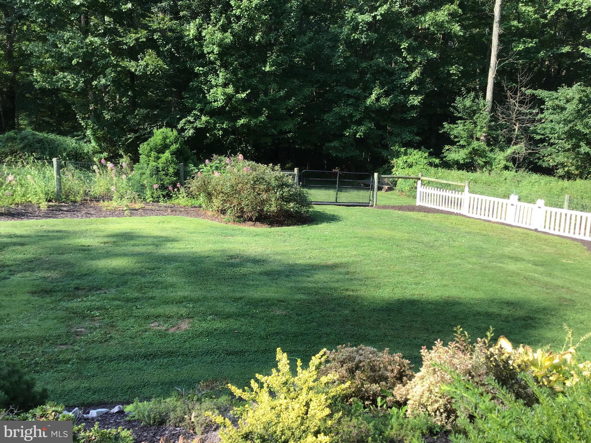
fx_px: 546
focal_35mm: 32
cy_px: 216
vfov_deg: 44.2
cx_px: 303
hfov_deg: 56.8
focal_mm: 3.3
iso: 25
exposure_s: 1/302
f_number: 2.4
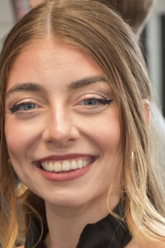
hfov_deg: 9.0
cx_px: 64
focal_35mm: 152
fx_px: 1046
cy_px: 199
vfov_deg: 13.4
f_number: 5.6
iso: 800
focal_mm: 56
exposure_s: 1/125
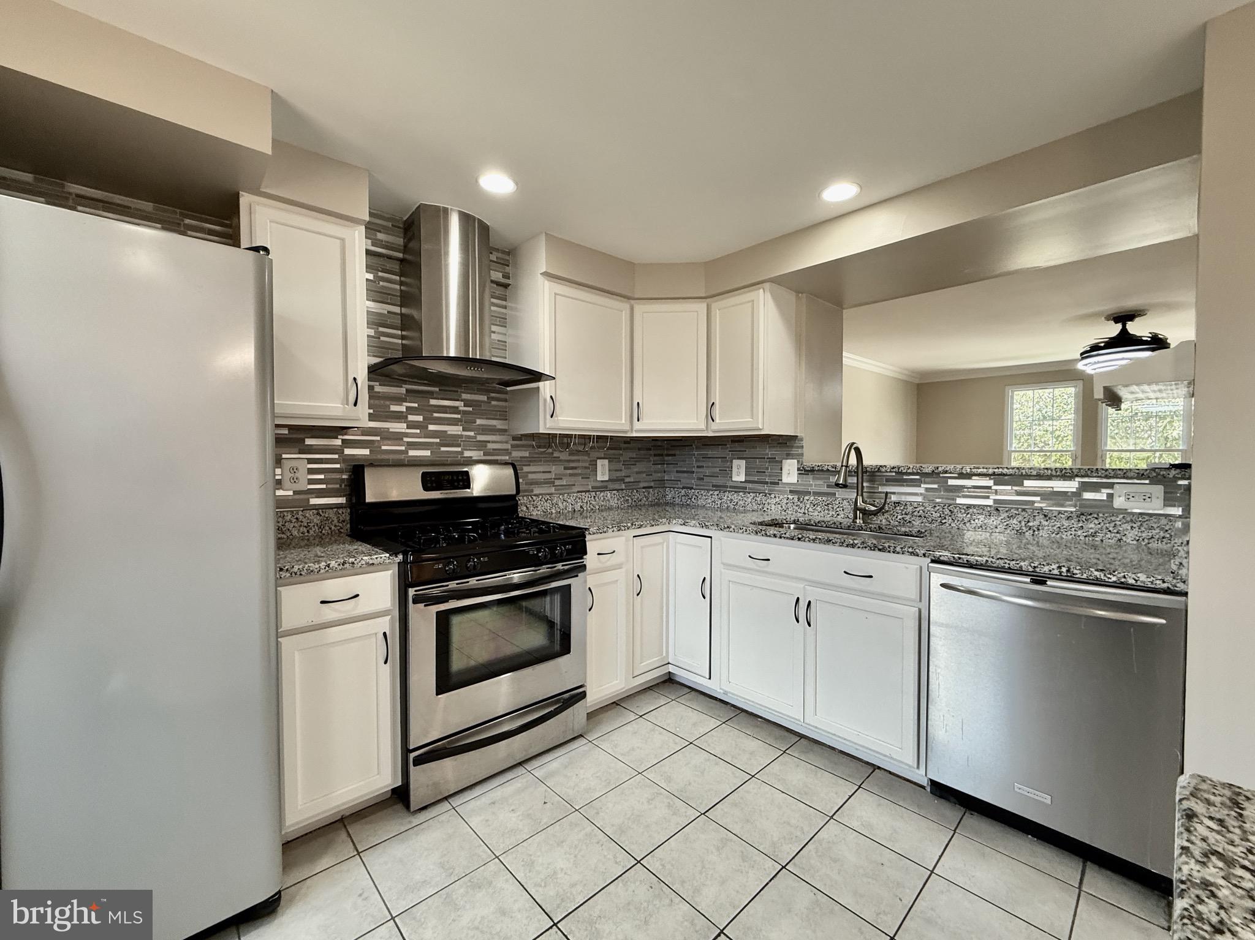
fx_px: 507
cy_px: 470
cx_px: 628
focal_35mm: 14
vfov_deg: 85.7
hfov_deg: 102.1
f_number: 2.2
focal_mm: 2.22
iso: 200
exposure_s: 1/99
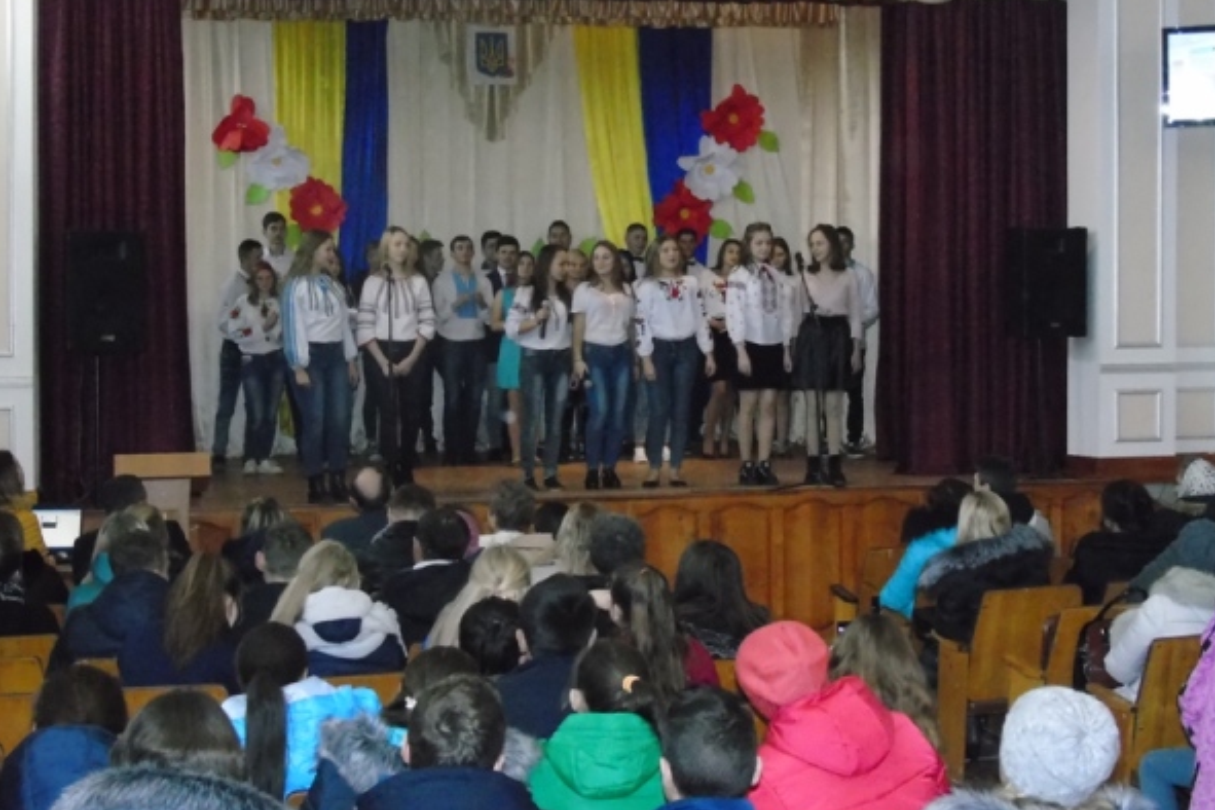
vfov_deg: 23.8
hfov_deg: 35.1
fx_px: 1924
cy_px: 374
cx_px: 604
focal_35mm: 57
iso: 1600
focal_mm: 9.6
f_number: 4.3
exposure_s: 1/60
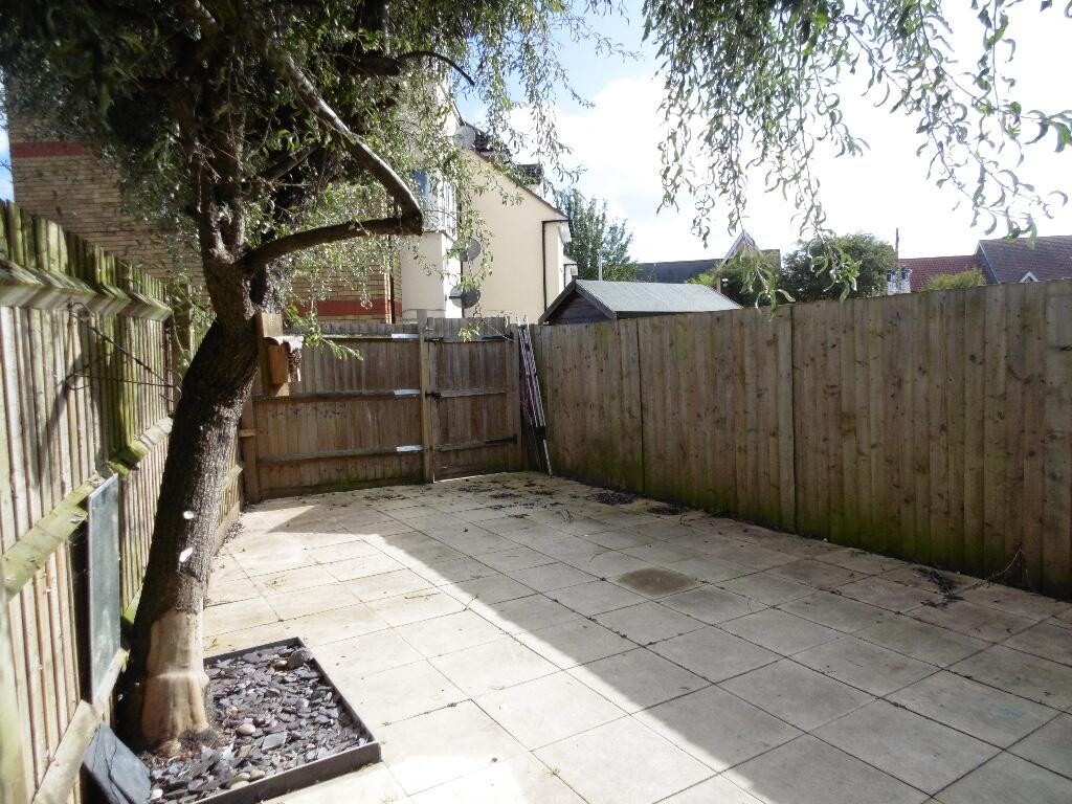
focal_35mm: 22
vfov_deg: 61.1
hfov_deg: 76.4
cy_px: 402
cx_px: 536
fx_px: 681
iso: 100
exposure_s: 1/800
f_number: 3
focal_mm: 4
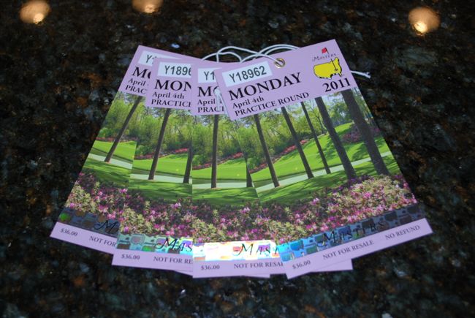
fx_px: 515
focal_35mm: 39
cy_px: 159
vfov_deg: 34.3
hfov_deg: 49.5
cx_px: 238
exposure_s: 1/60
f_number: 4.2
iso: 200
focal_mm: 26
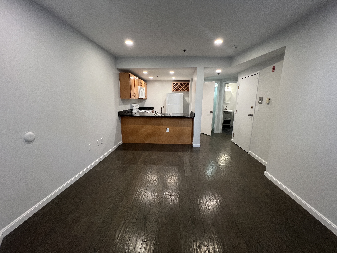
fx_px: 127
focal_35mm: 13
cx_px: 168
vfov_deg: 89.9
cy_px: 126
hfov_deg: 106.2
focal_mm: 1.57
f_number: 1.8
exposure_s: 1/60
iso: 125
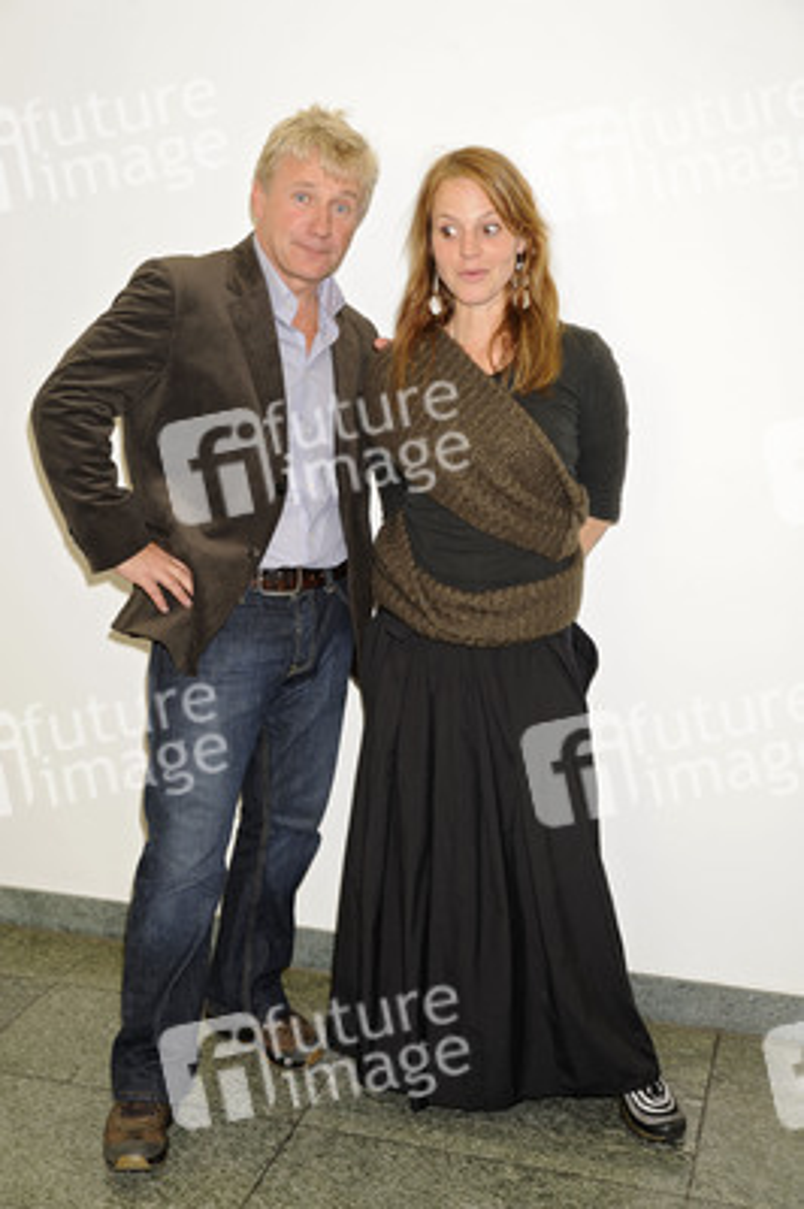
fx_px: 1510
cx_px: 402
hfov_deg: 29.8
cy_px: 604
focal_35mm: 45
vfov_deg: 43.6
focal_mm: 45
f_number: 5.6
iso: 800
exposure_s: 1/160
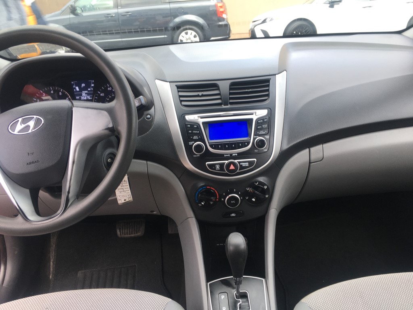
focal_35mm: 29
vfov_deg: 48.2
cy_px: 155
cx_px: 206
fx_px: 346
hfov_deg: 61.7
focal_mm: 4.15
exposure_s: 1/40
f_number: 2.2
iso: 25
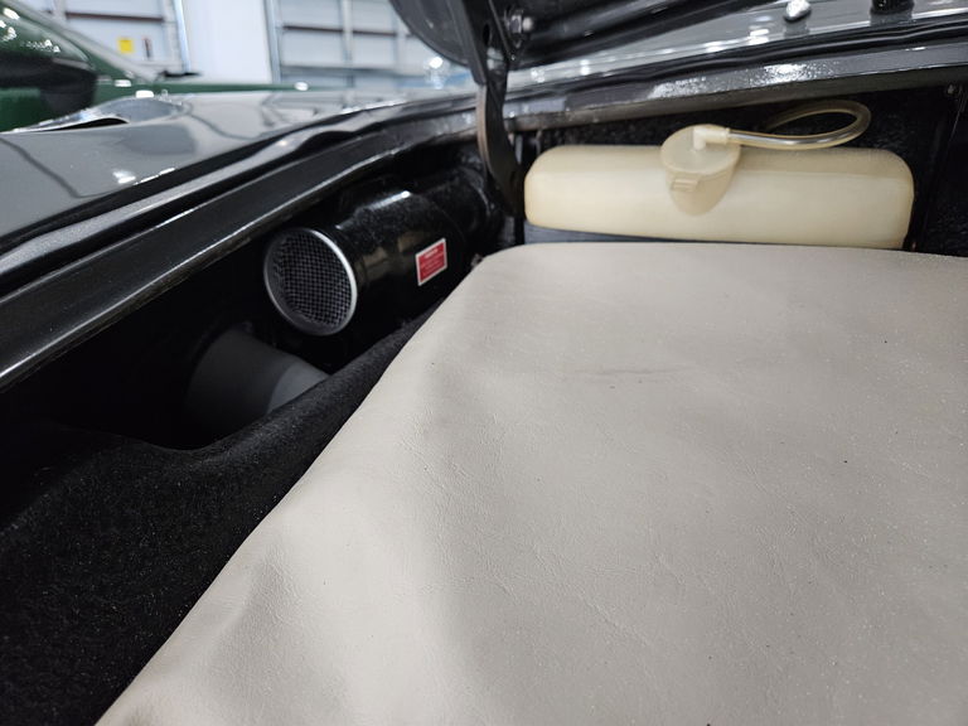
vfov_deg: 58.9
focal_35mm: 23
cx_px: 484
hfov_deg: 73.9
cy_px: 363
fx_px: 643
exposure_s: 1/120
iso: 640
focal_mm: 5.4
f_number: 1.8
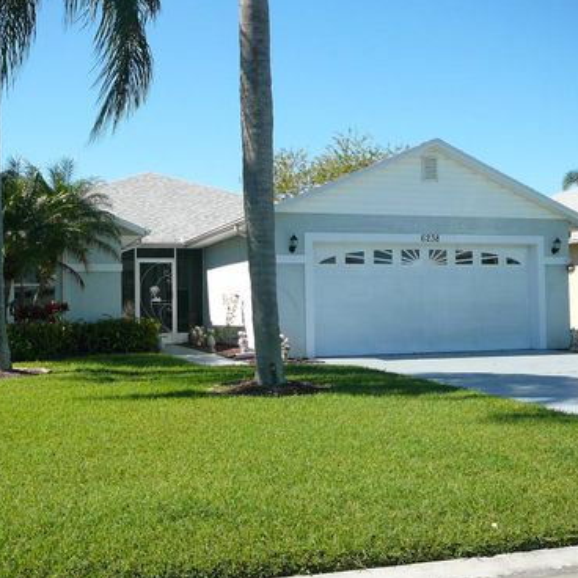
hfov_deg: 40.0
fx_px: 793
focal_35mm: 42
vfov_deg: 40.0
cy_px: 291
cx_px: 253
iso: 80
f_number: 2.8
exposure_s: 1/1000
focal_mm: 5.2
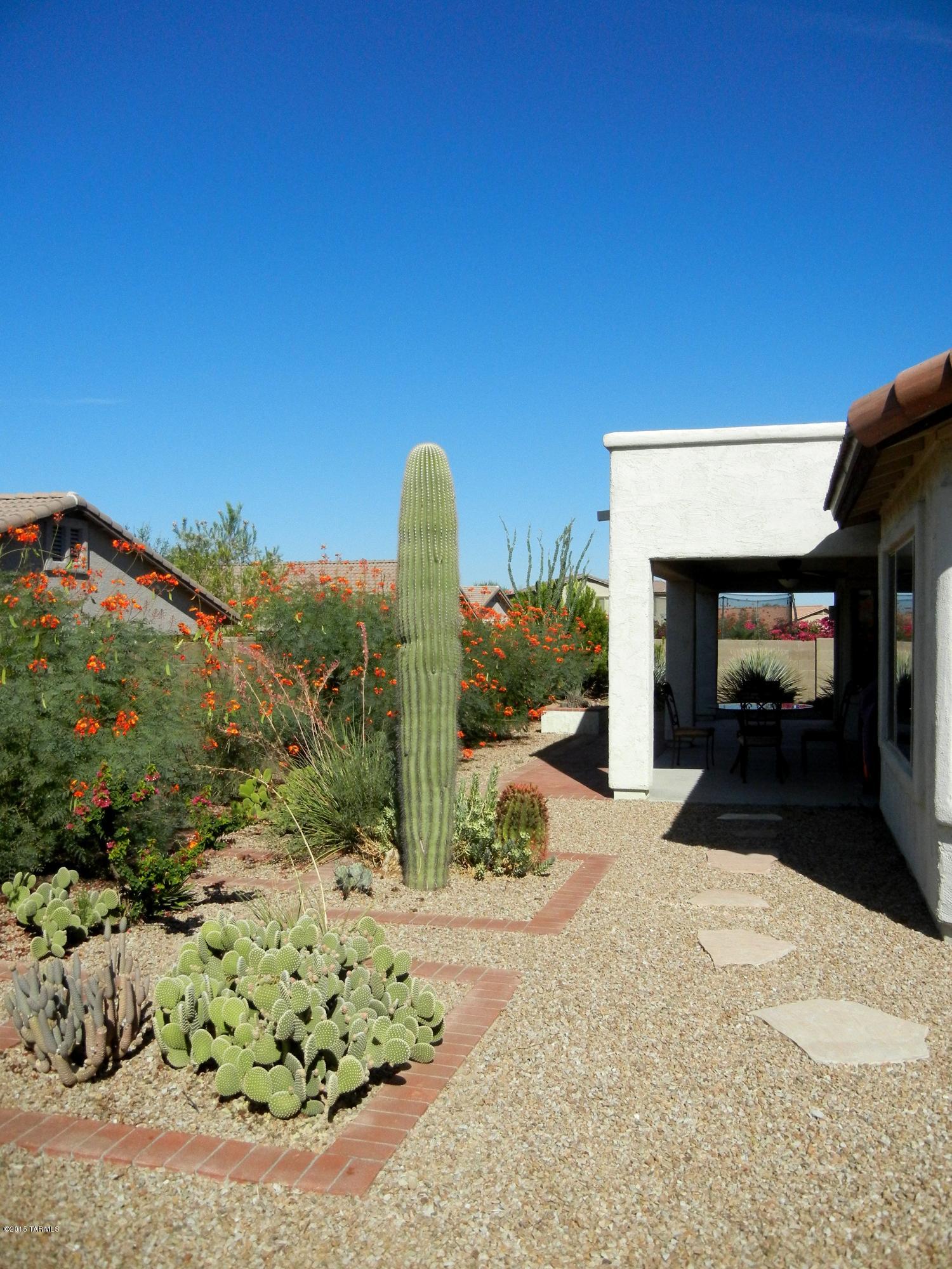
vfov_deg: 60.0
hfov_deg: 46.8
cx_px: 476
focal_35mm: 30
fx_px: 1100
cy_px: 634
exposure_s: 1/1500
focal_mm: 5.4
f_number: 7
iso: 400
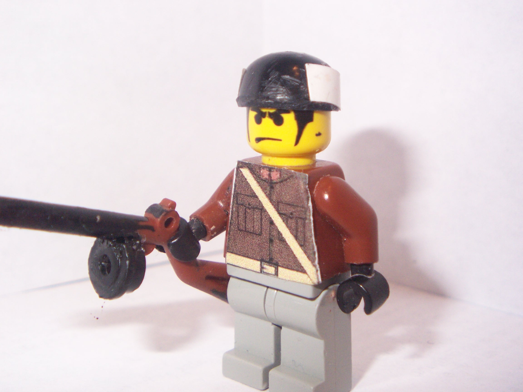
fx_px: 922
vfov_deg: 24.0
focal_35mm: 61
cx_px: 262
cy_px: 196
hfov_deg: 31.7
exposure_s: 1/80
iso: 200
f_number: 4.1
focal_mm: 9.9
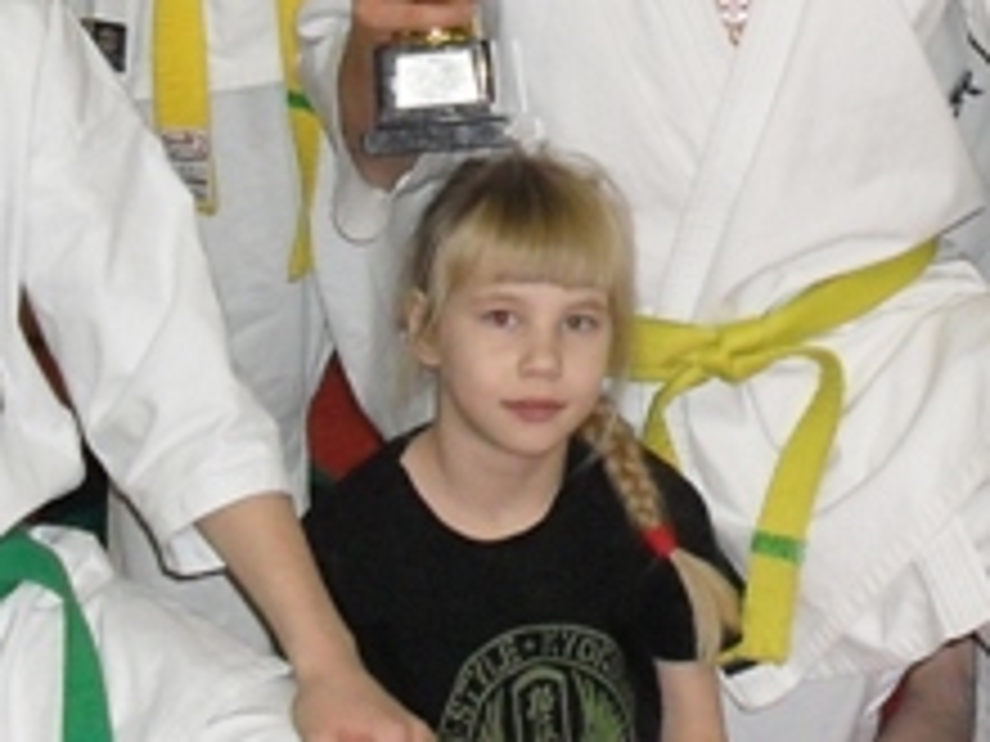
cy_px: -306
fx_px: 3947
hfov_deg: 13.8
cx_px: 1215
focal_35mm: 138
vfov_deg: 10.4
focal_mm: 6.3
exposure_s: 1/45
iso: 200
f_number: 2.8
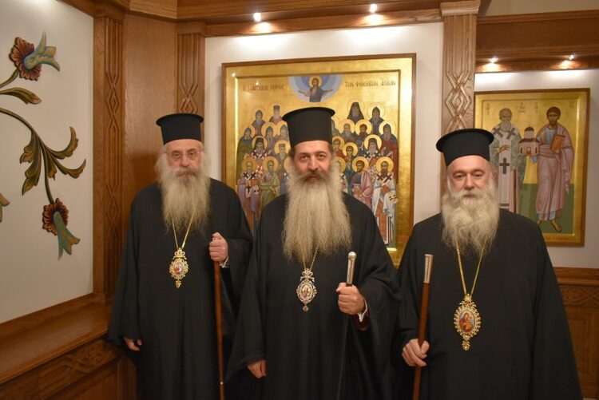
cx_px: 300
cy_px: 200
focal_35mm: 27
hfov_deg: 67.4
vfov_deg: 48.0
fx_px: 449
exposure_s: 1/125
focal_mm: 18
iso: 2500
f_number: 3.5
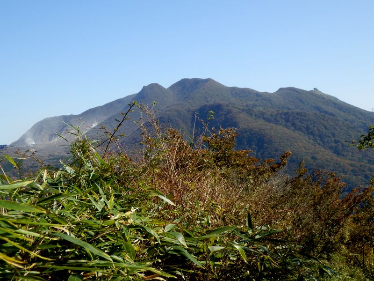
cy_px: 140
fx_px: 681
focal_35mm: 63
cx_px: 187
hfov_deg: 30.7
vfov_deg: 23.3
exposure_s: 1/400
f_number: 4.6
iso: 80
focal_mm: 11.1
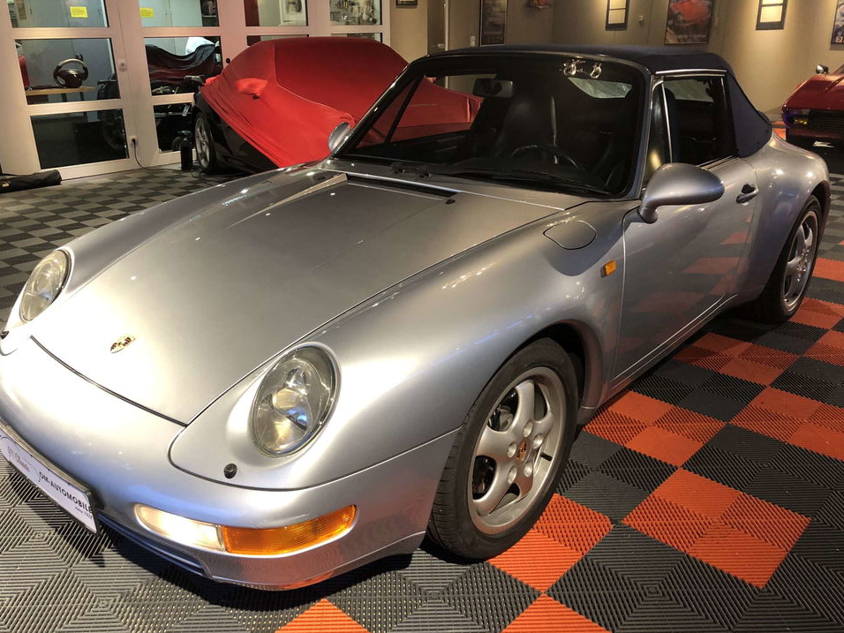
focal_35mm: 30
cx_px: 400
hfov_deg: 59.9
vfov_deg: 46.8
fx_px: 731
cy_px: 334
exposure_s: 1/17
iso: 64
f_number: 1.8
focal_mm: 3.99
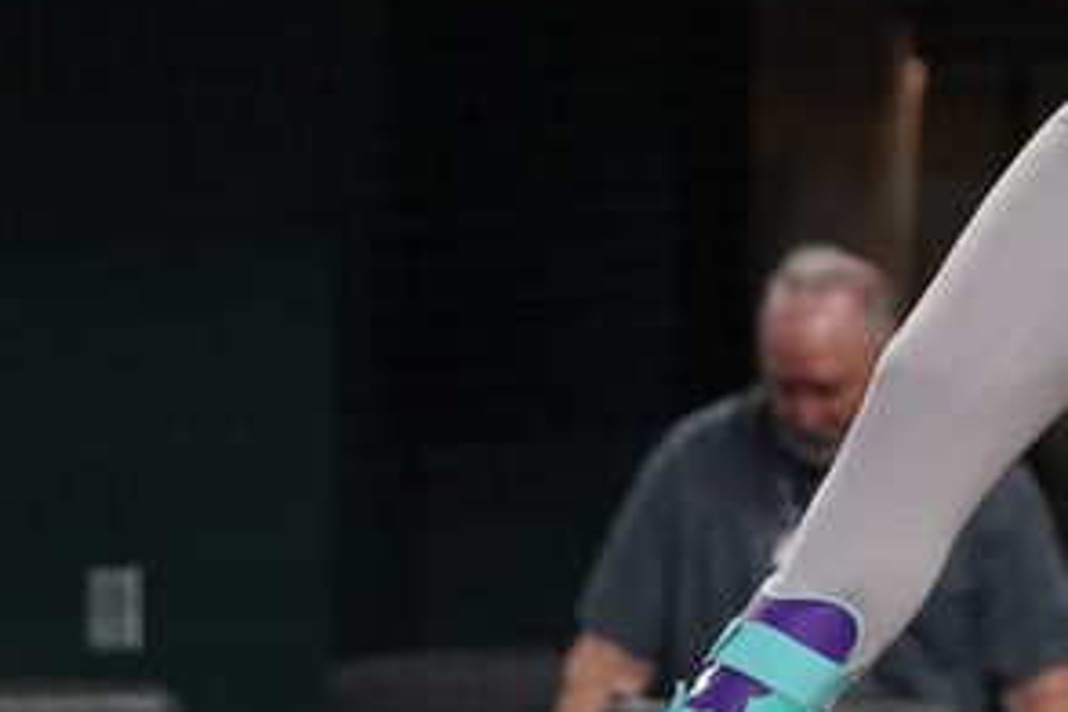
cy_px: -205
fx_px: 42450
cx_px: 1271
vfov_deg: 1.0
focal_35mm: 1431
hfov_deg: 1.4
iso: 5000
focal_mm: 411
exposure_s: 1/1600
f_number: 6.3
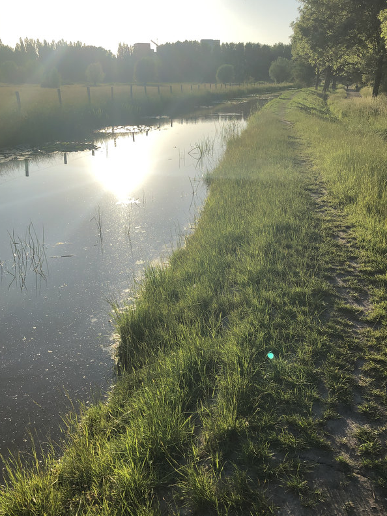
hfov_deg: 43.0
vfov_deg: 55.3
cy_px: 266
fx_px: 492
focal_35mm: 33
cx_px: 203
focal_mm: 3.99
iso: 25
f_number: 1.8
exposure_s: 1/2433
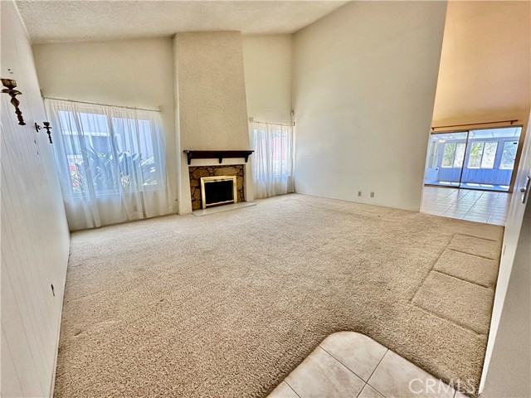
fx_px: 215
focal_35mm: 14
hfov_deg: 102.1
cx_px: 266
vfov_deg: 85.7
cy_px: 199
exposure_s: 1/120
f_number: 2.2
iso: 200
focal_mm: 2.22
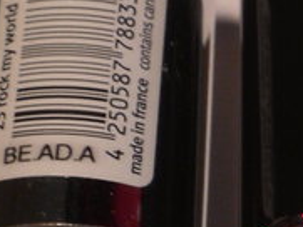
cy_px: 257
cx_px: 583
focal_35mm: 332
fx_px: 2908
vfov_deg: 4.5
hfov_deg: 5.8
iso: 100
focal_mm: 6.3
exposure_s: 1/56
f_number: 3.5
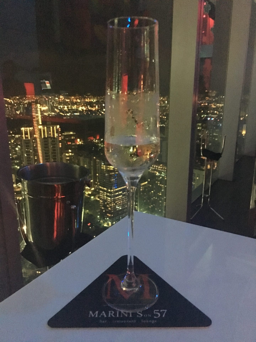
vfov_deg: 61.7
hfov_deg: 48.2
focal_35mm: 29
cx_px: 128
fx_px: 286
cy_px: 171
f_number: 2.2
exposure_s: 1/17
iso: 2000
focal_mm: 4.15
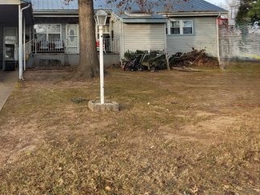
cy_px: 49
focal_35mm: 40
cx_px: 61
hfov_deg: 45.0
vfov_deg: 35.2
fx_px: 301
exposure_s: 1/370
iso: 40
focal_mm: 5.4
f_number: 1.8
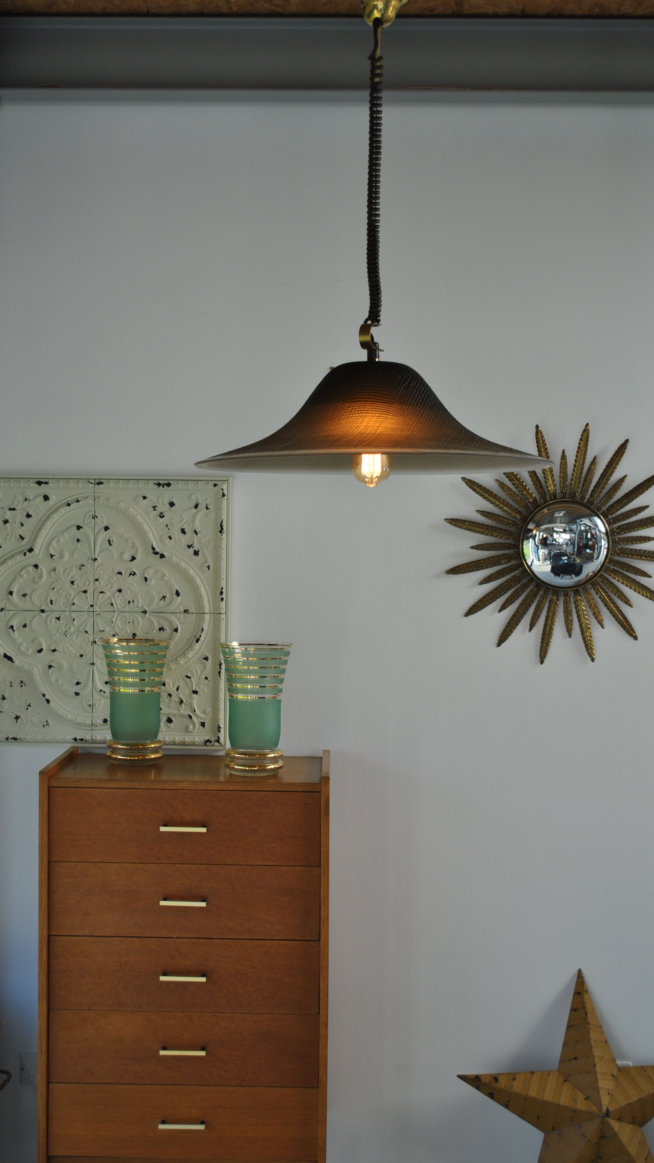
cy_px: 585
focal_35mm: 51
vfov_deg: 40.6
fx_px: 1572
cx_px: 326
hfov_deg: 23.5
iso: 200
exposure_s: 1/125
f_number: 5.6
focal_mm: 32
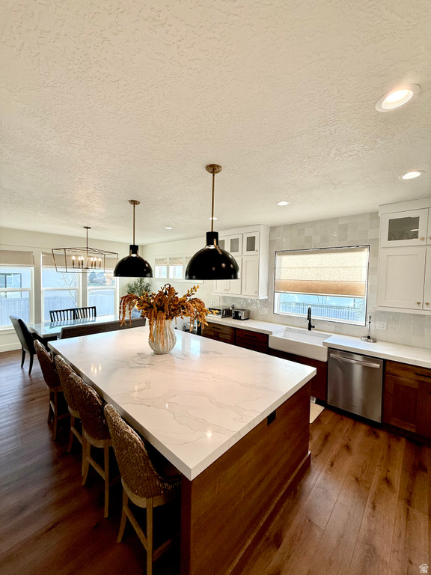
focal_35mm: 14
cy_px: 288
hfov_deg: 85.7
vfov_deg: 102.1
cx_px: 216
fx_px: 232
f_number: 2.2
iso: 64
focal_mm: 2.22
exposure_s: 1/120
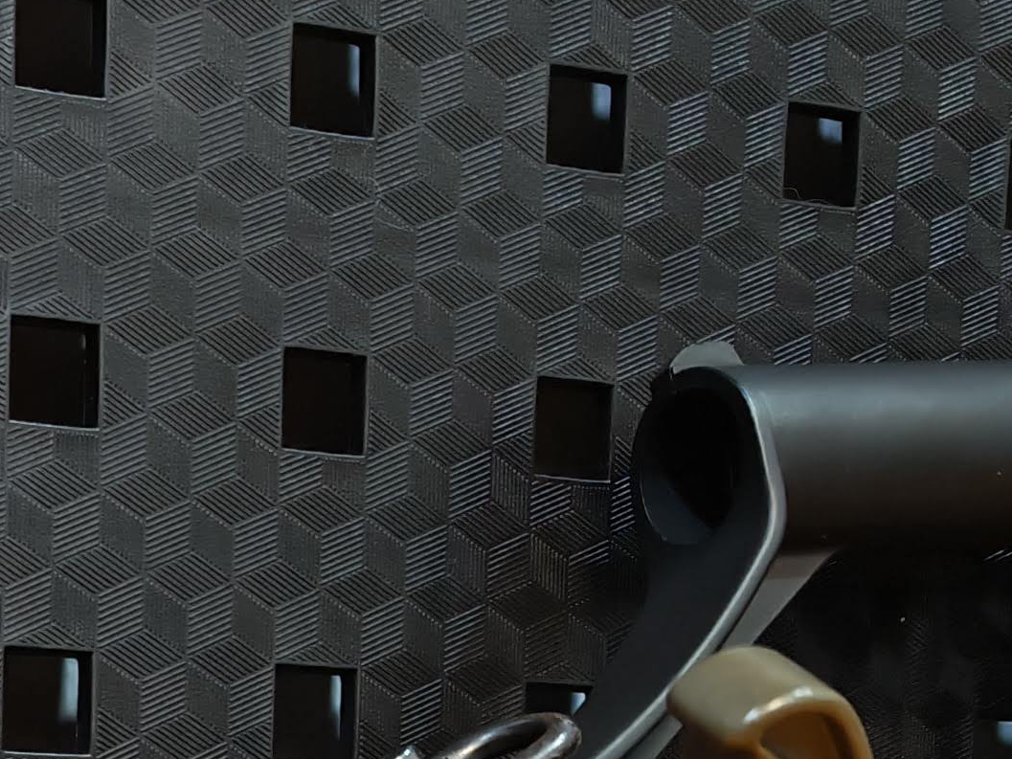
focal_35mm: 93
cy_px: 1399
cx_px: -382
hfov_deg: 19.1
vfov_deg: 14.0
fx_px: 2719
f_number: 2
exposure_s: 1/25
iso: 250
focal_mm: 6.83
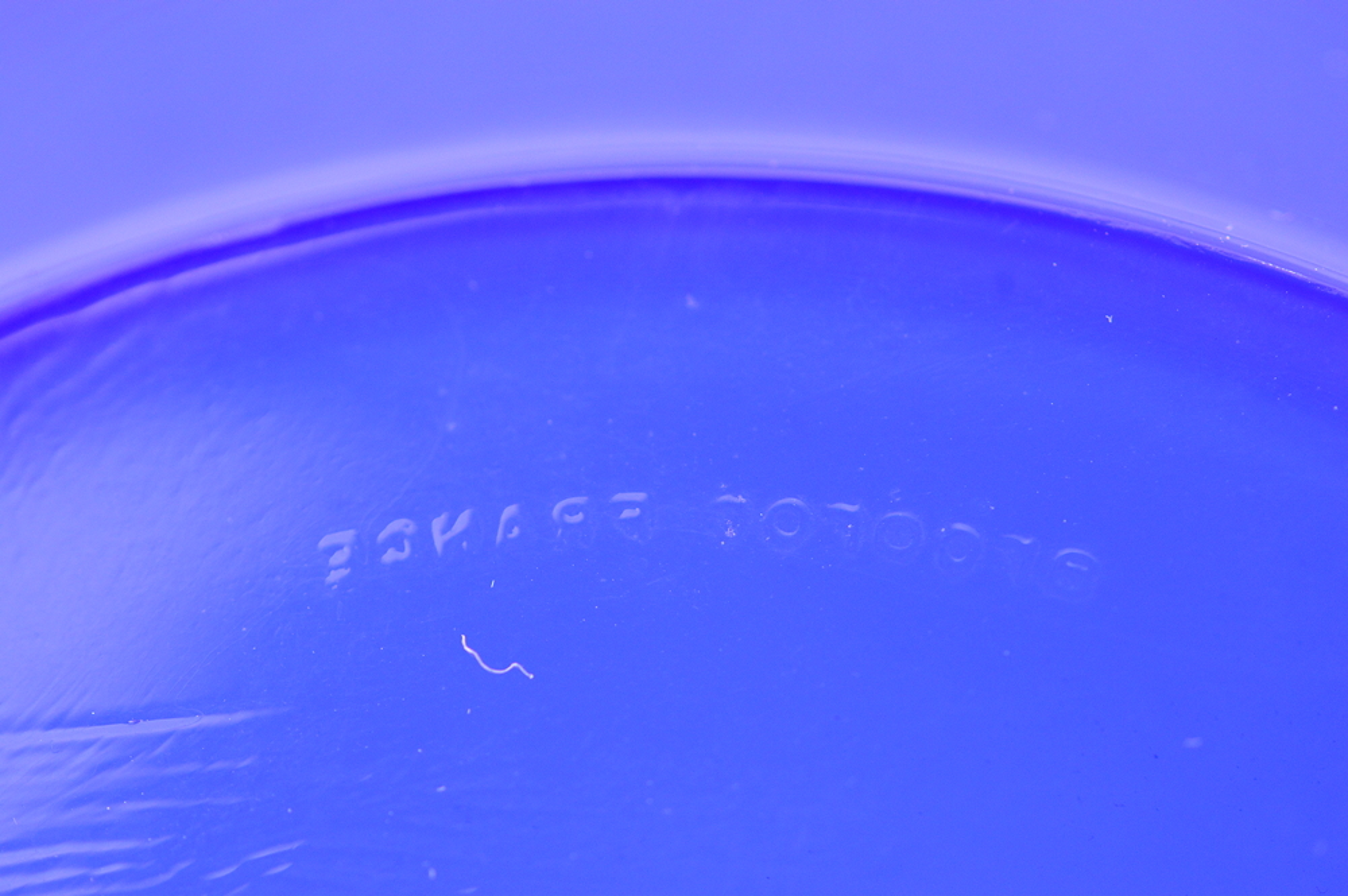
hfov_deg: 22.6
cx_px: 674
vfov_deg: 15.2
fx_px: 3367
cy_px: 448
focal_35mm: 90
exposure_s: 1/125
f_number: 3.5
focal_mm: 60
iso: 1000
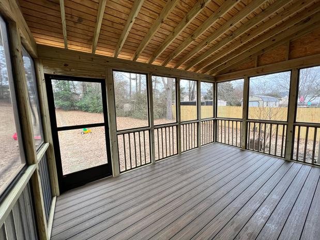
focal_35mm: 13
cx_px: 160
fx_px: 120
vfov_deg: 89.9
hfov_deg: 106.2
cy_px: 120
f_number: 1.8
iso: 50
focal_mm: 1.57
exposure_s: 1/99
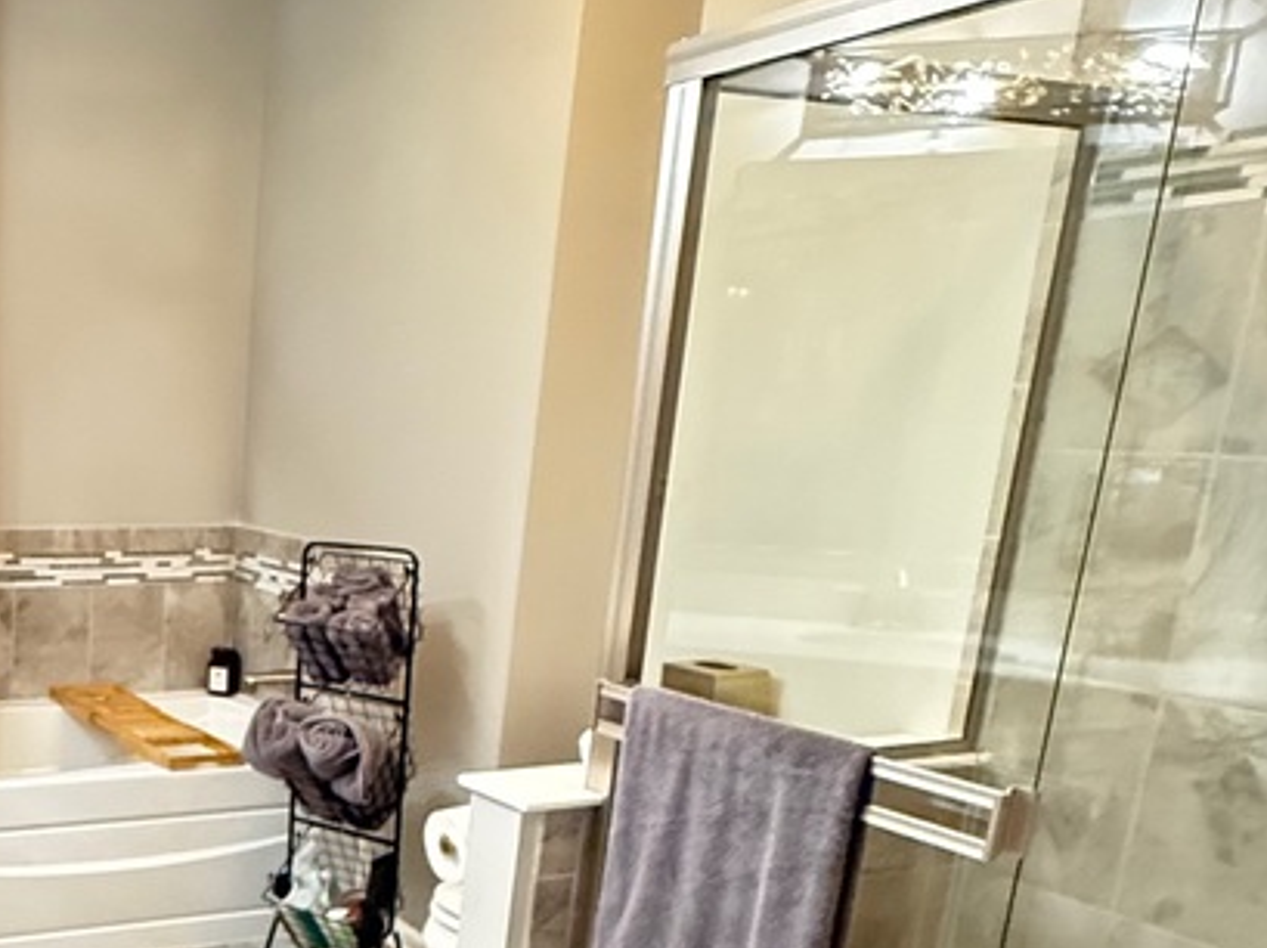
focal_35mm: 37
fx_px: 1353
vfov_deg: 37.3
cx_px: 25
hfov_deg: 43.6
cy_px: 756
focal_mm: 2.22
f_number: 2.2
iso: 1000
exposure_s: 1/60
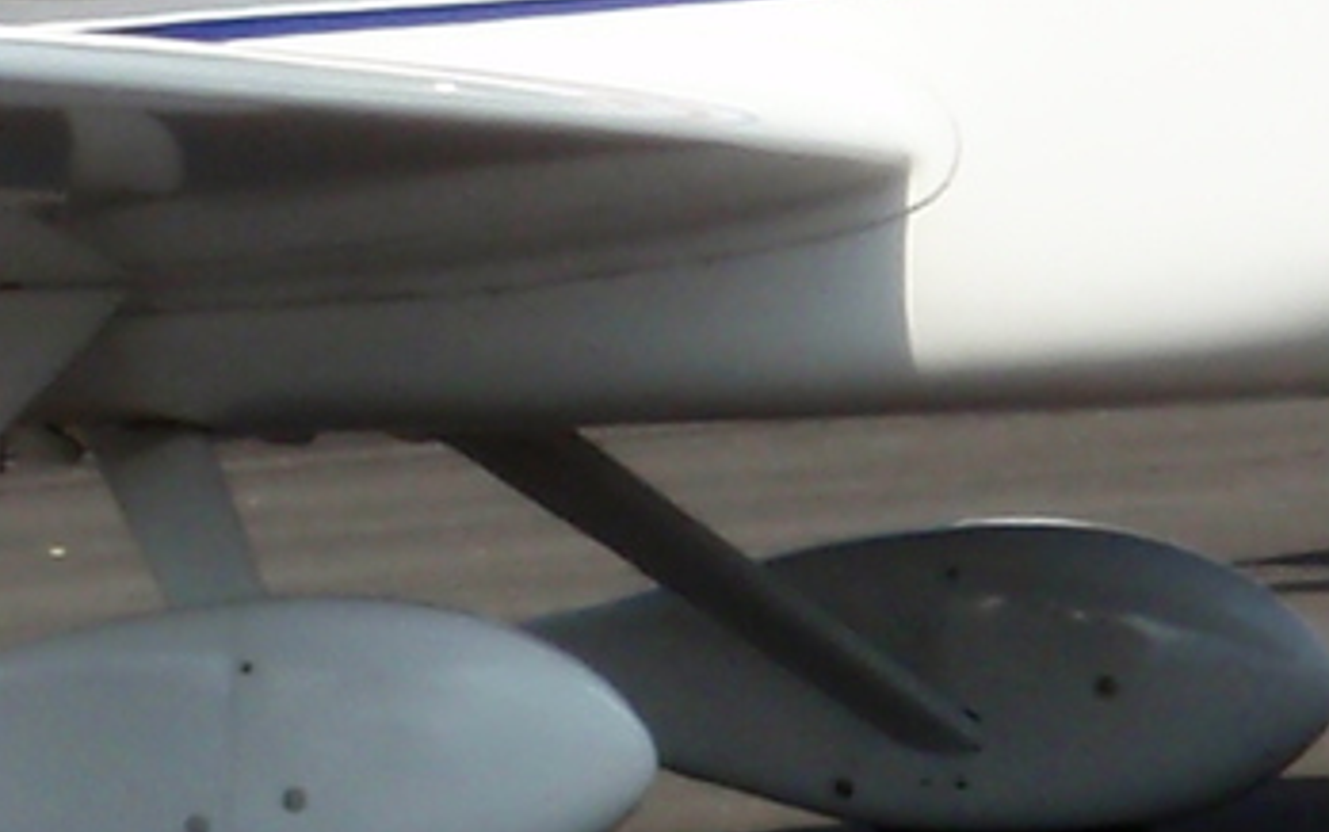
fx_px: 41244
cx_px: 279
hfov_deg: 1.8
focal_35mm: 1138
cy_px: -752
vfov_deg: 1.2
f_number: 5.6
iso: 64
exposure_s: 1/500
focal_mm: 26.2
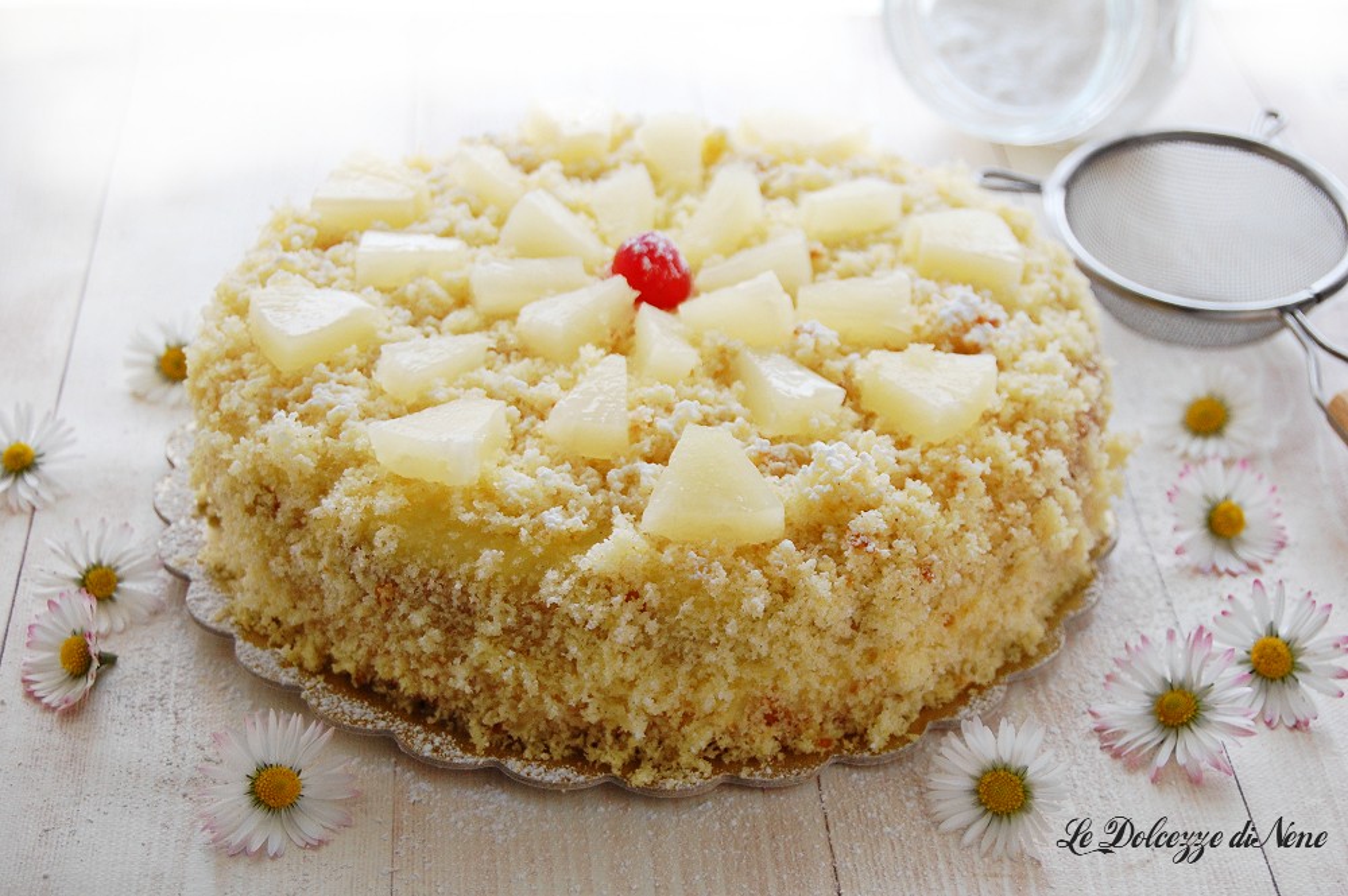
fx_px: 2581
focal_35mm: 69
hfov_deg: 29.3
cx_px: 674
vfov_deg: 19.7
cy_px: 448
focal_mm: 46
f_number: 5.3
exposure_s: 1/60
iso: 560
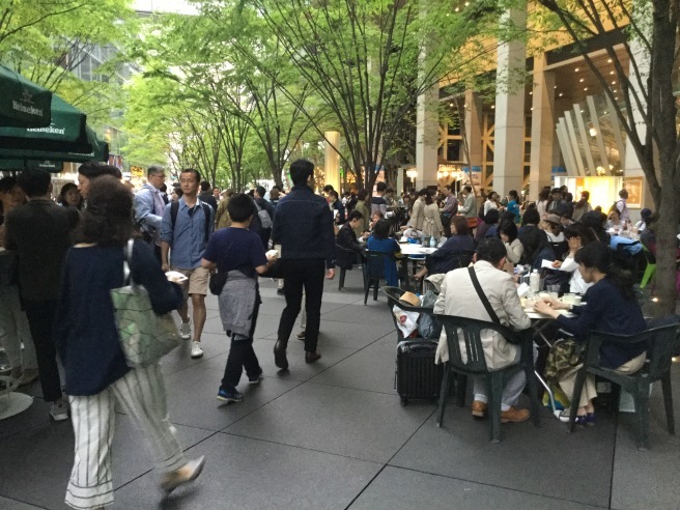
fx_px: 609
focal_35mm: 31
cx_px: 340
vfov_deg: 45.4
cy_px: 255
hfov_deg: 58.4
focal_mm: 3.3
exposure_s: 1/20
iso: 200
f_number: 2.4
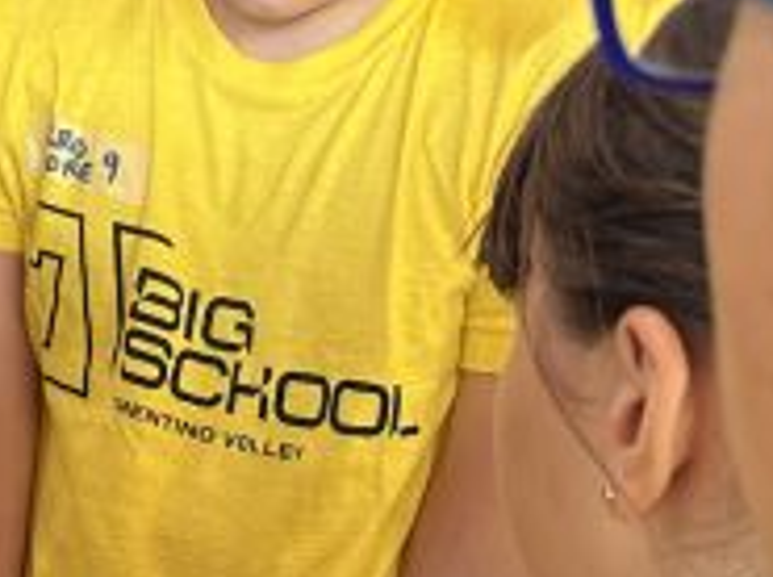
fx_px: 2608
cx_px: -234
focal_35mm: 117
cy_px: -132
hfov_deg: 16.0
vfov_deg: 12.3
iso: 160
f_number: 1.78
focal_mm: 6.86
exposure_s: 1/100
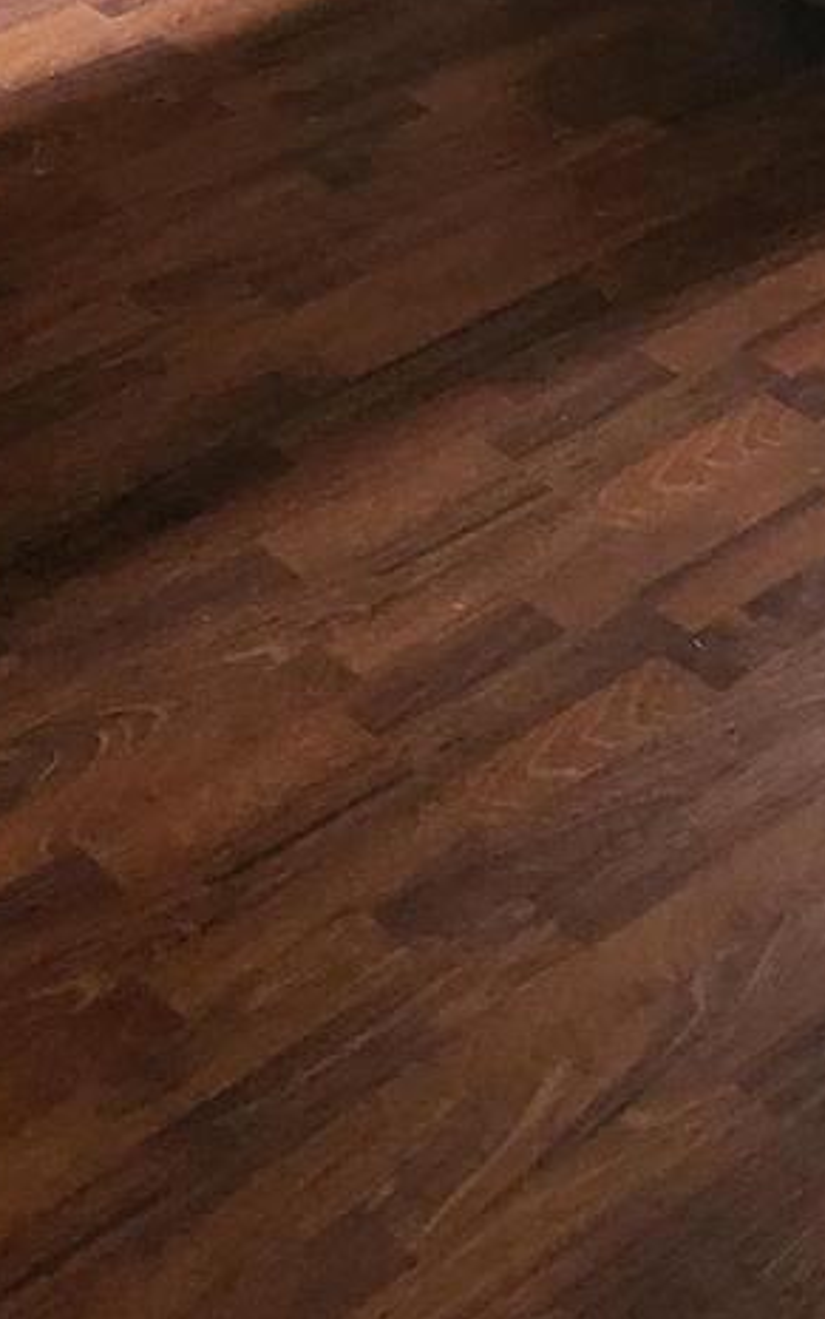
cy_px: -397
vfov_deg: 20.8
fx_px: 3271
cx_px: 870
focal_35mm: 91
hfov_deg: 14.1
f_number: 1.8
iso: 640
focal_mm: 4.25
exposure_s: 1/40
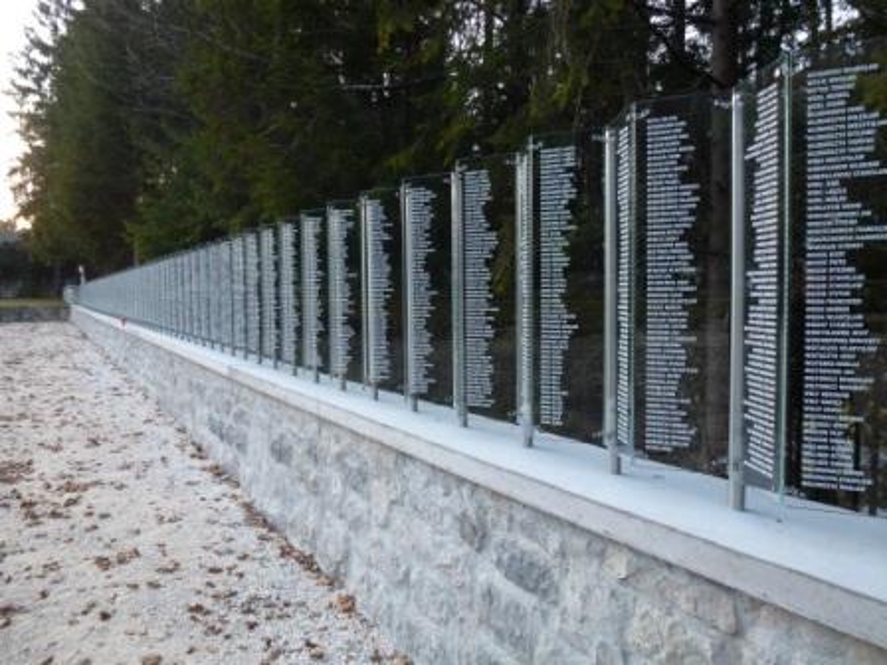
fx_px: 615
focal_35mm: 24
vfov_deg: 56.8
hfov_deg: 71.6
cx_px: 444
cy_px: 332
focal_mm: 4.3
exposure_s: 1/60
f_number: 3.3
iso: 200
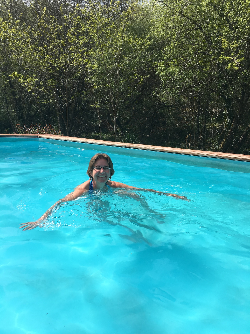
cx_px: 125
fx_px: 279
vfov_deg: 61.7
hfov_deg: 48.2
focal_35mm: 29
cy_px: 167
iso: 25
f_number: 2.2
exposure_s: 1/1672
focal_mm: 4.15
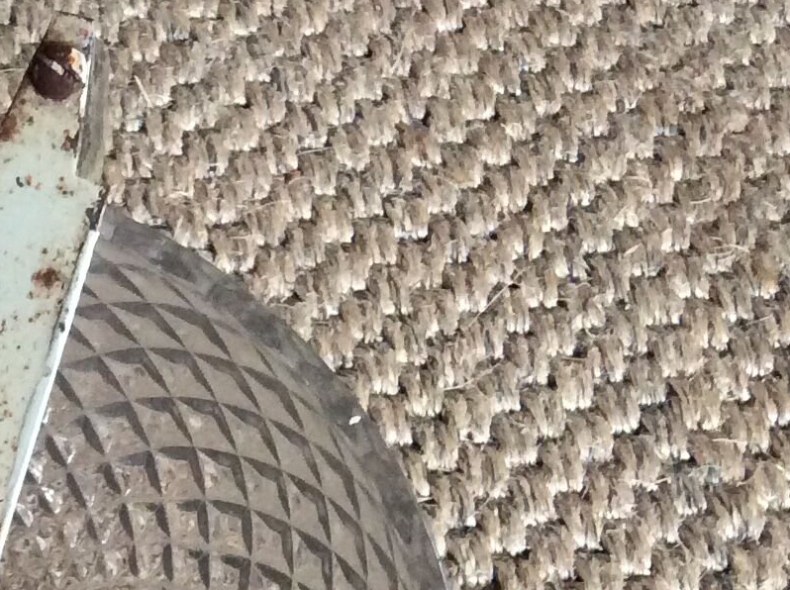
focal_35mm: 104
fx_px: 2370
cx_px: -185
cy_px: 828
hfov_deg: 17.9
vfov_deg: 13.5
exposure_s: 1/25
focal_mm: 3.3
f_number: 2.4
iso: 200
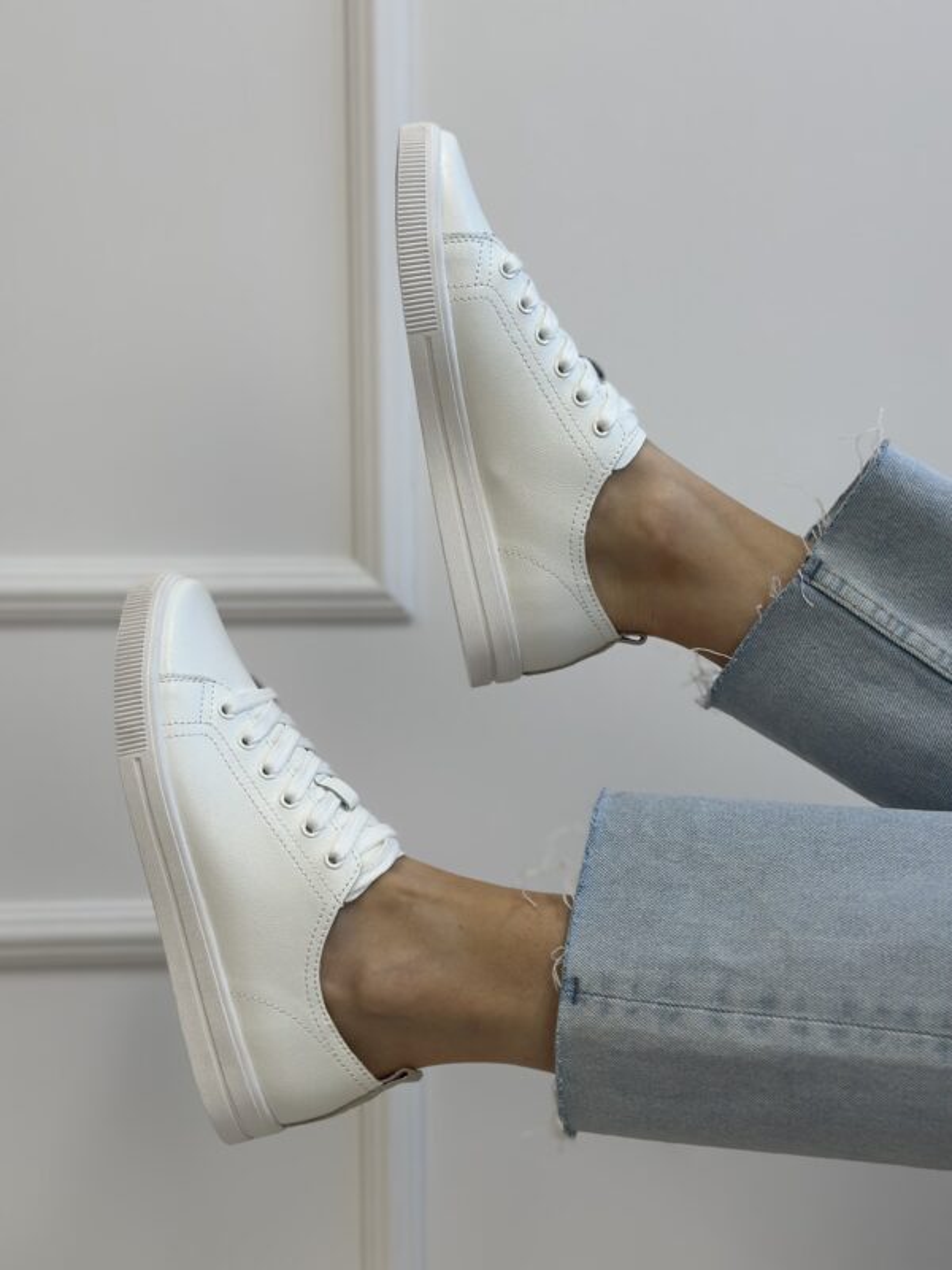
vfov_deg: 39.7
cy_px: 635
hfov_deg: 30.3
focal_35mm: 48
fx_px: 1760
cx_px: 476
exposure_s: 1/130
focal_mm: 6.86
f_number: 1.78
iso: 80
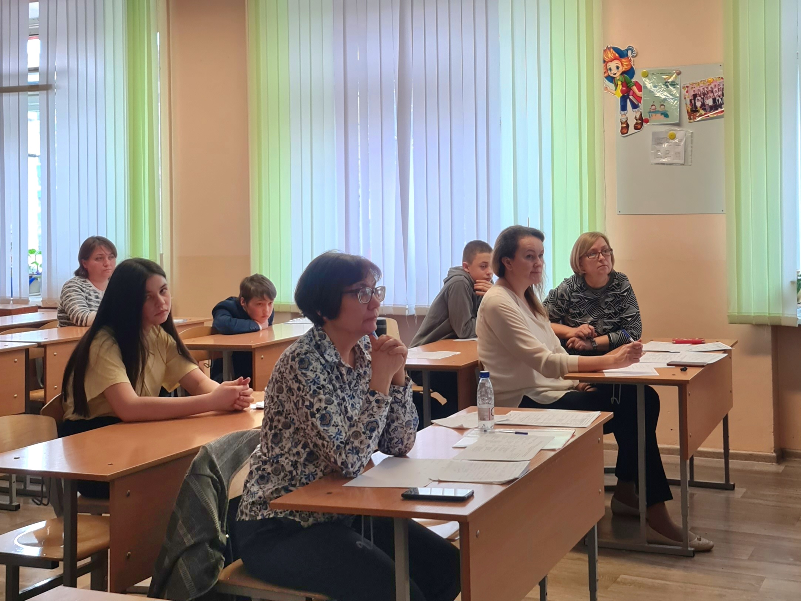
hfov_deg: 69.4
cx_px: 400
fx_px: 579
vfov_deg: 54.9
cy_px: 300
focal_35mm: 25
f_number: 1.8
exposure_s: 1/100
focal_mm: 7
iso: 50
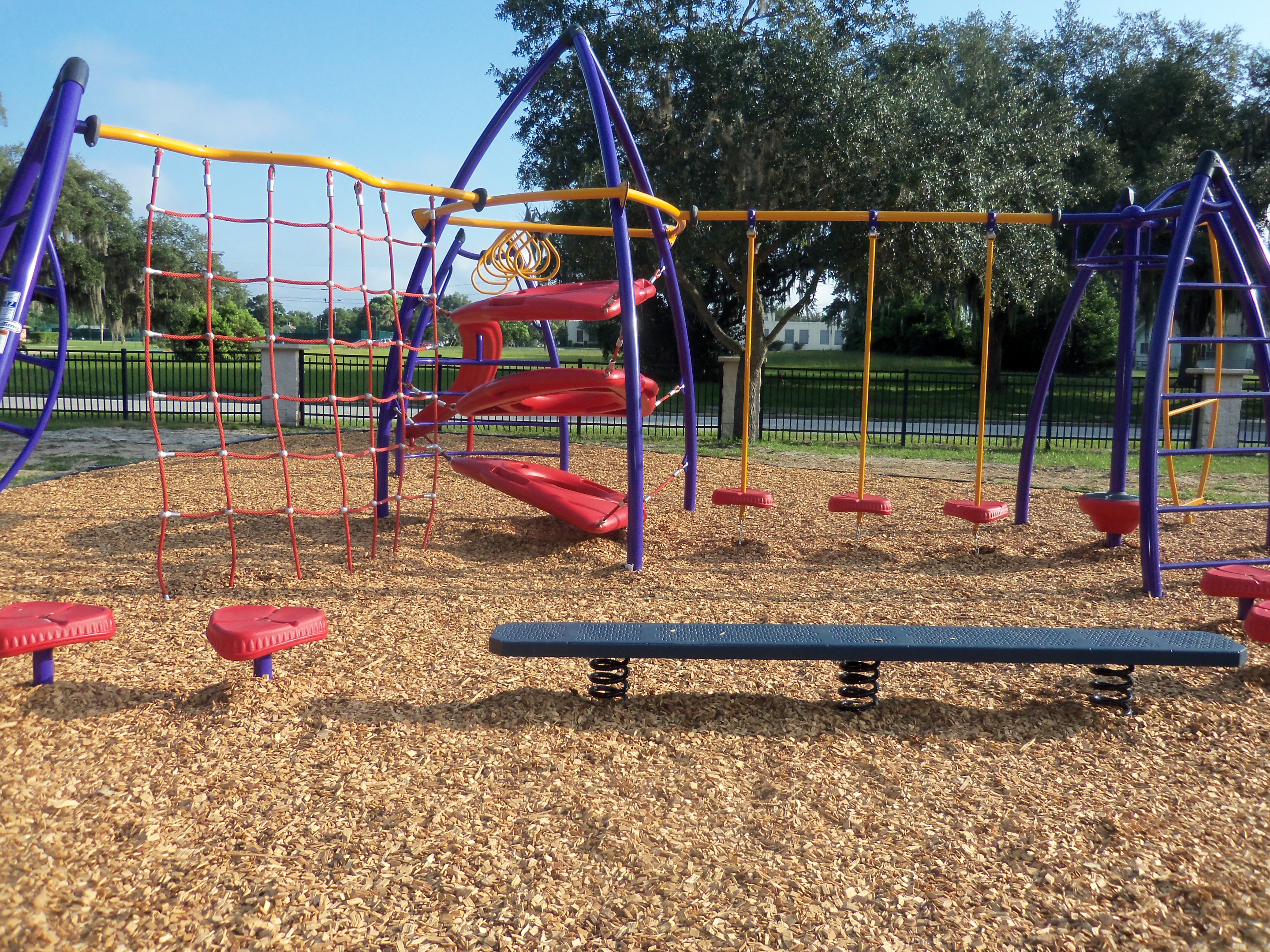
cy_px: 476
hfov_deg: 63.4
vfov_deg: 49.7
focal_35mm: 28
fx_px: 1027
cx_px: 635
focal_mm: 5.1
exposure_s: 1/320
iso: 64
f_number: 3.9
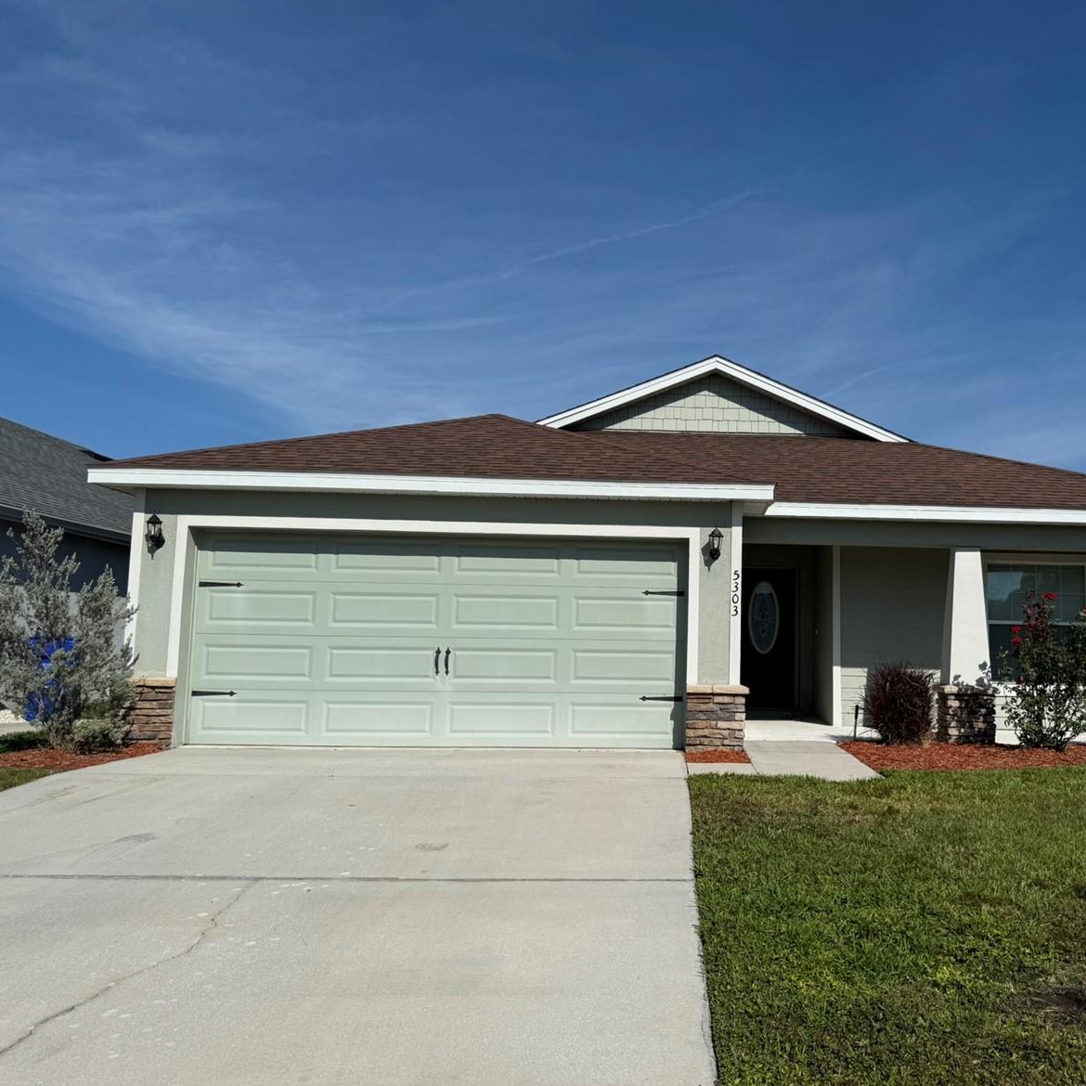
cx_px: 711
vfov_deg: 55.6
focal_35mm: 29
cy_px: 532
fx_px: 1029
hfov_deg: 54.7
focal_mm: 6.76
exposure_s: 1/11905
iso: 80
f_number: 1.78
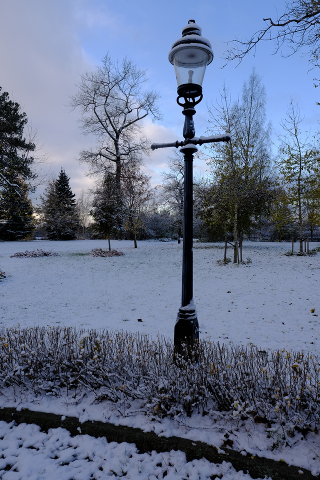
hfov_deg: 53.1
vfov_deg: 73.7
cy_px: 240
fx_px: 320
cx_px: 160
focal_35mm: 24
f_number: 8
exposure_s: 1/70
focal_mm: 16
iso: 160
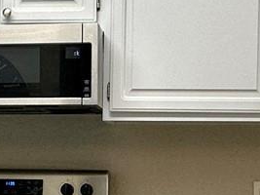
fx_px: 631
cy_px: 160
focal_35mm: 84
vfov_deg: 17.4
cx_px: 82
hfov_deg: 23.2
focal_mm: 2.22
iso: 125
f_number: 2.2
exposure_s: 1/120
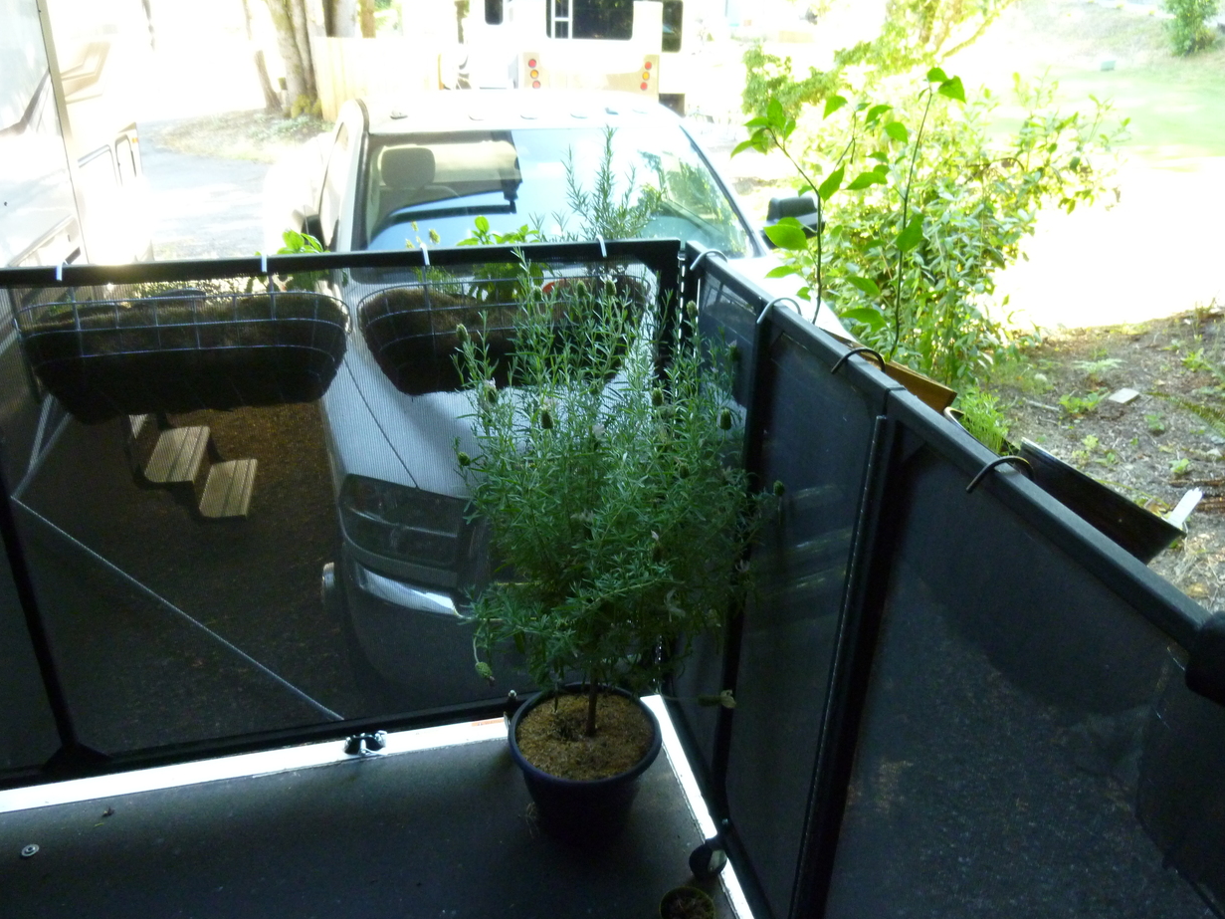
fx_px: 920
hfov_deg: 67.3
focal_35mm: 26
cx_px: 623
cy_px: 464
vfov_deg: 53.1
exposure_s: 1/25
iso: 400
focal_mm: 4.5
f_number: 3.3
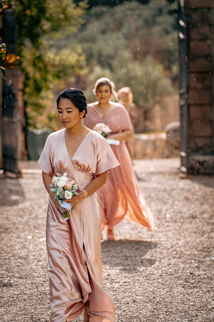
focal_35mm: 157
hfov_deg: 8.7
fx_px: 1400
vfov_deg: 13.1
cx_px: 107
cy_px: 161
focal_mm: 157
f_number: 4
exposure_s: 1/400
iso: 50
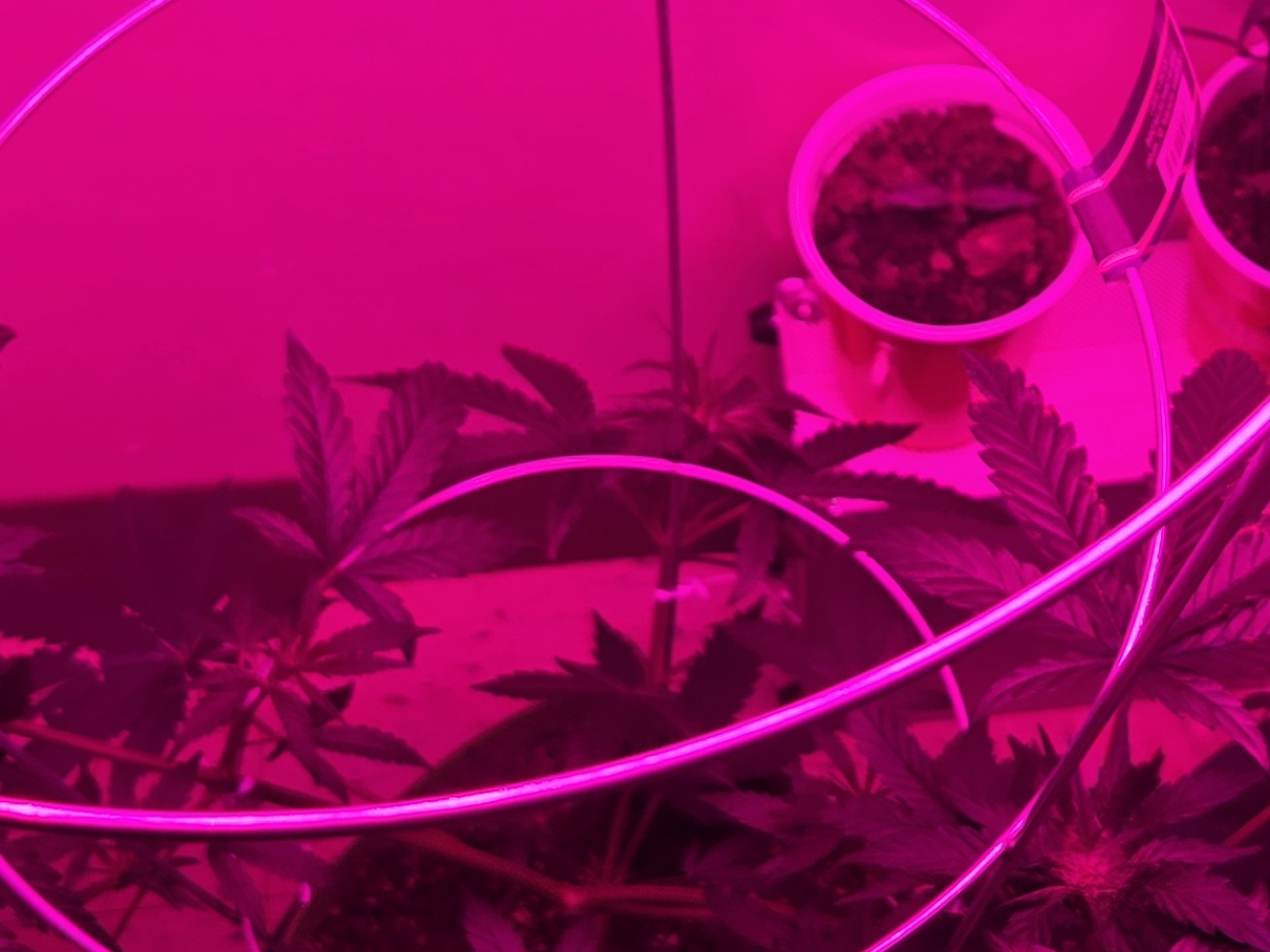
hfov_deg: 25.5
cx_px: 843
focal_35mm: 76
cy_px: 632
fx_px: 2788
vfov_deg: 19.3
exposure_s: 1/823
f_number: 1.8
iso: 25
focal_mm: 5.4
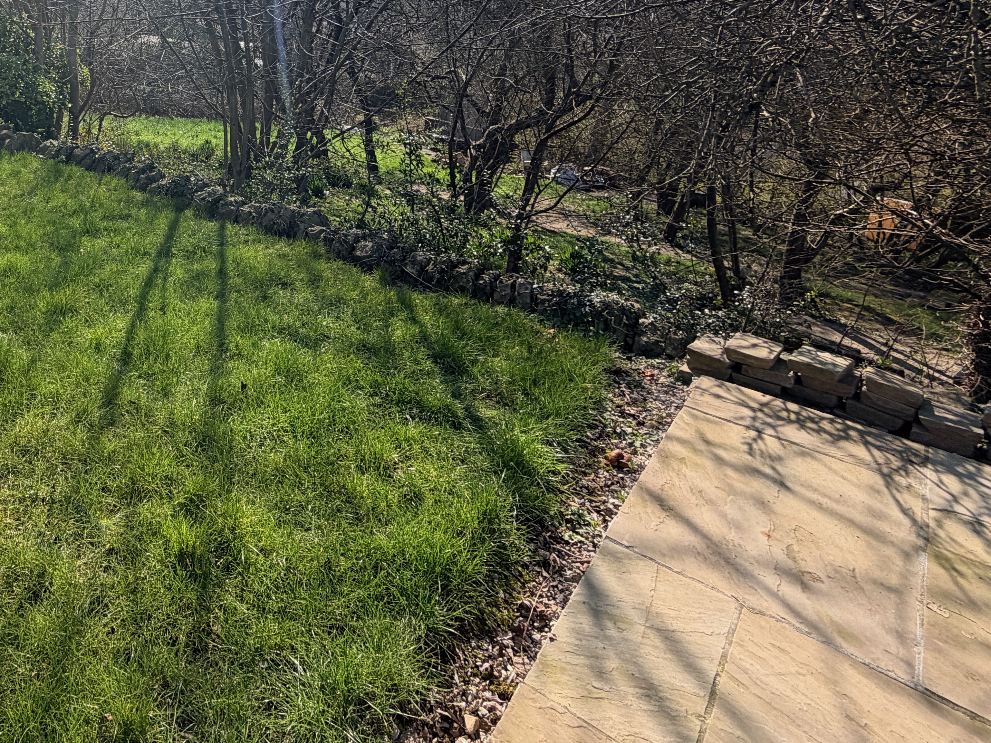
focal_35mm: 26
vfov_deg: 48.8
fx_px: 744
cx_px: 159
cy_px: 110
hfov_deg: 60.2
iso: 25
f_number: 2.2
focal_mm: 2.22
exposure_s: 1/799
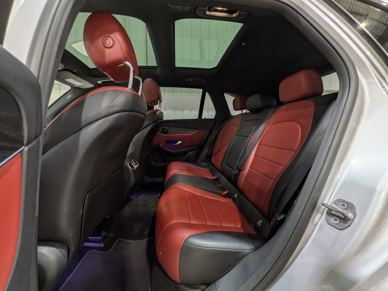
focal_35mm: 14
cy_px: 146
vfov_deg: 85.7
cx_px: 194
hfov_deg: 102.1
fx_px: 157
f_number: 2.2
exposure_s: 1/30
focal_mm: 1.83
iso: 56
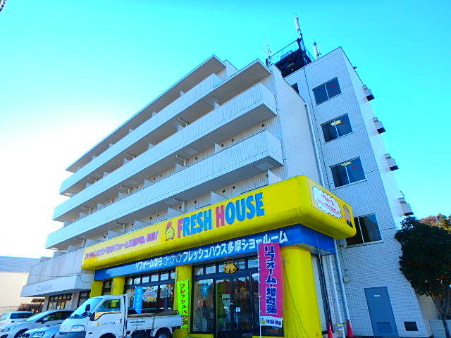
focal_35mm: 21
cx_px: 226
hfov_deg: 79.0
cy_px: 169
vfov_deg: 63.4
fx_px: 274
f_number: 3.5
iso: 125
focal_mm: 3.7
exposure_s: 1/320
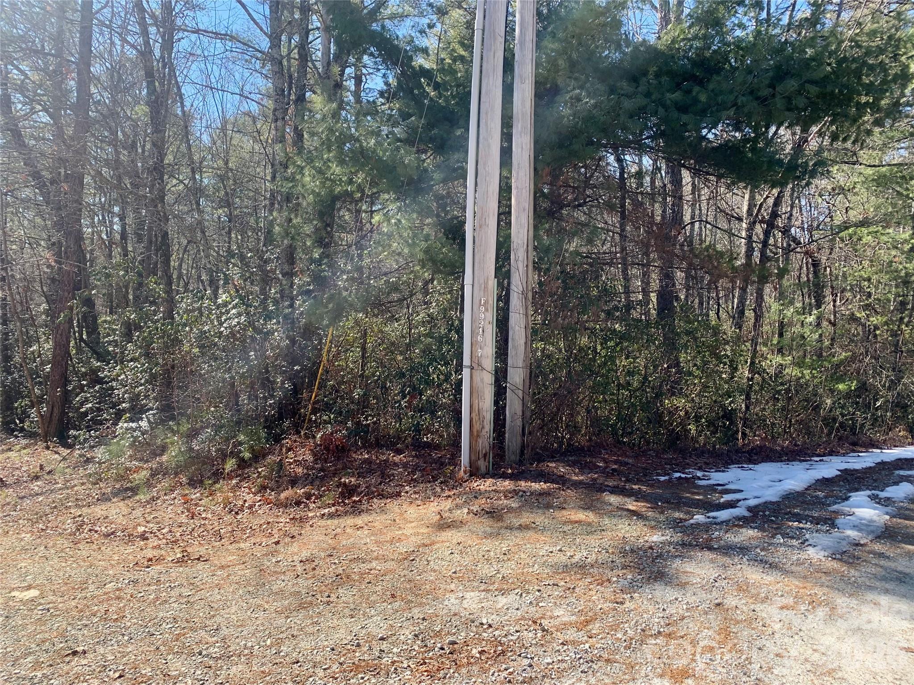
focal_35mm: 26
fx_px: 687
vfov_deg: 53.1
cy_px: 342
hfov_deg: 67.3
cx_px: 457
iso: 25
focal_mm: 4.25
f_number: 1.8
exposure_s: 1/605
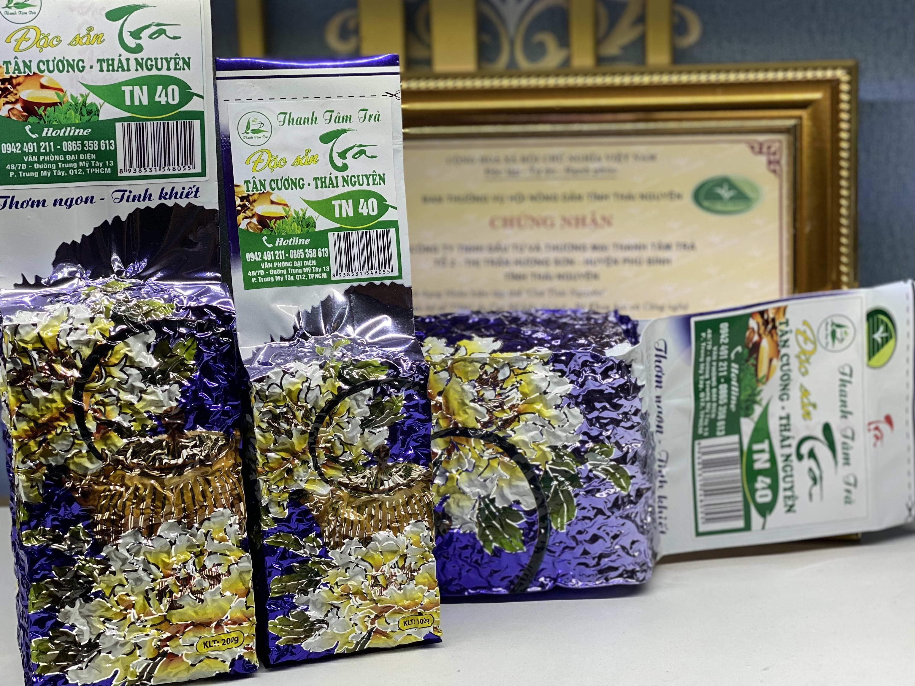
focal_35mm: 68
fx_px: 1797
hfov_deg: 28.6
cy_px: 314
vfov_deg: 21.6
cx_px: 455
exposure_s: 1/100
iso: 40
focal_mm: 6
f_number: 2
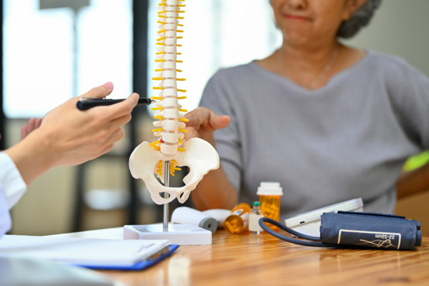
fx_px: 1013
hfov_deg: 23.9
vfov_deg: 16.1
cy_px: 143
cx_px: 214
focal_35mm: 85
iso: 400
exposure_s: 1/800
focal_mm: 85
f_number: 2.2
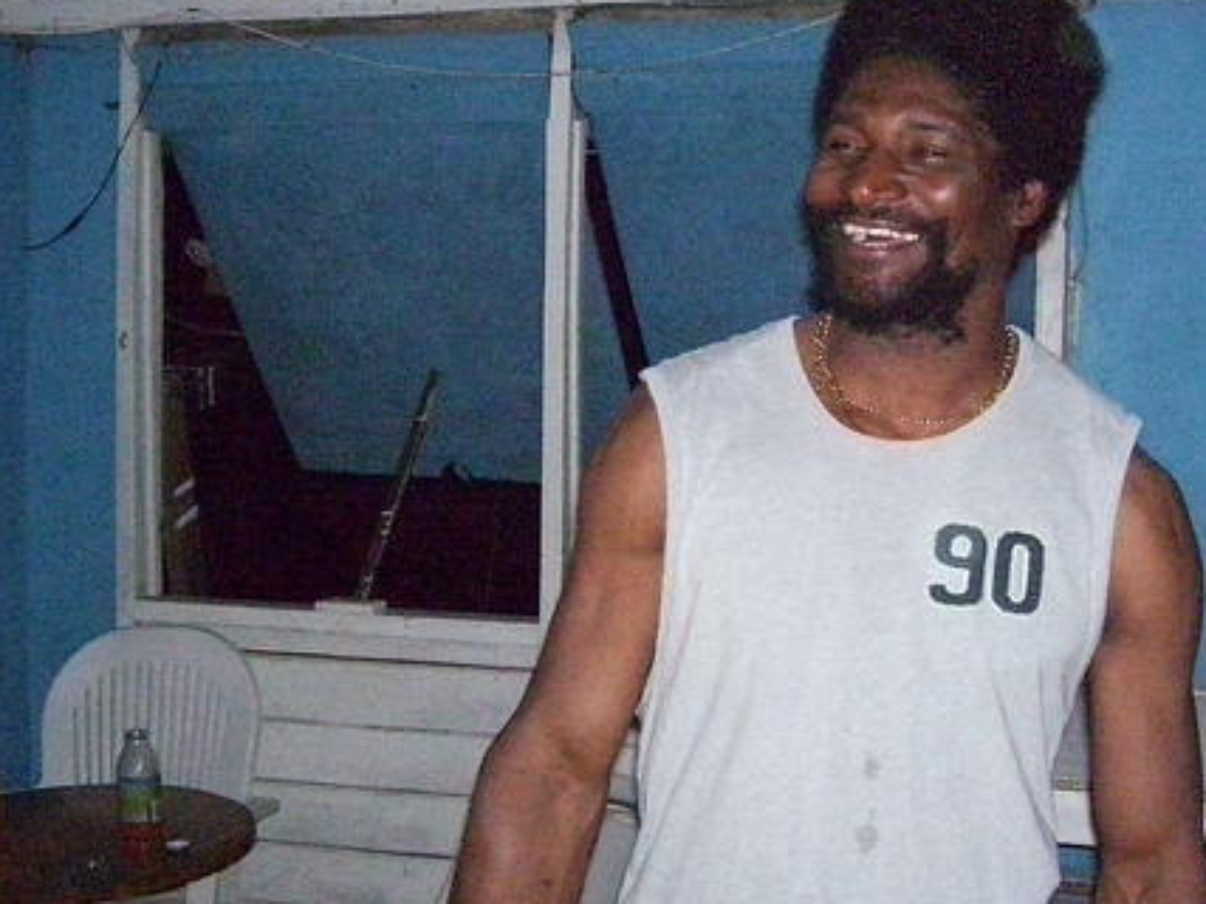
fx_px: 1881
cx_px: 652
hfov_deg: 35.5
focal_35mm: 54
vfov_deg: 27.0
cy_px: 412
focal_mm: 6
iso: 1250
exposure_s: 1/60
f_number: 2.7
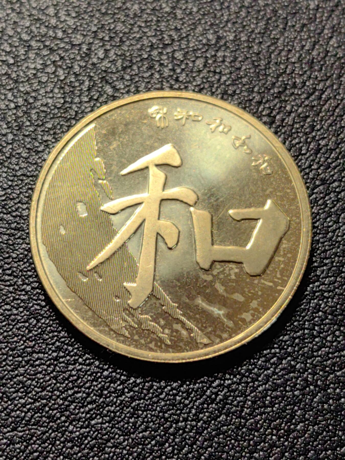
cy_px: 230
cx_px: 172
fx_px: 1103
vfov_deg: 23.6
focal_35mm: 83
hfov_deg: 17.8
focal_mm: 5.75
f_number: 1.4
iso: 50
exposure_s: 1/348
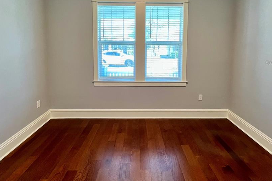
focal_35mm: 20
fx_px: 151
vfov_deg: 60.7
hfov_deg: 84.0
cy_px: 63
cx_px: 139
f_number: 1.8
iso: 250
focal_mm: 1.57
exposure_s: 1/60
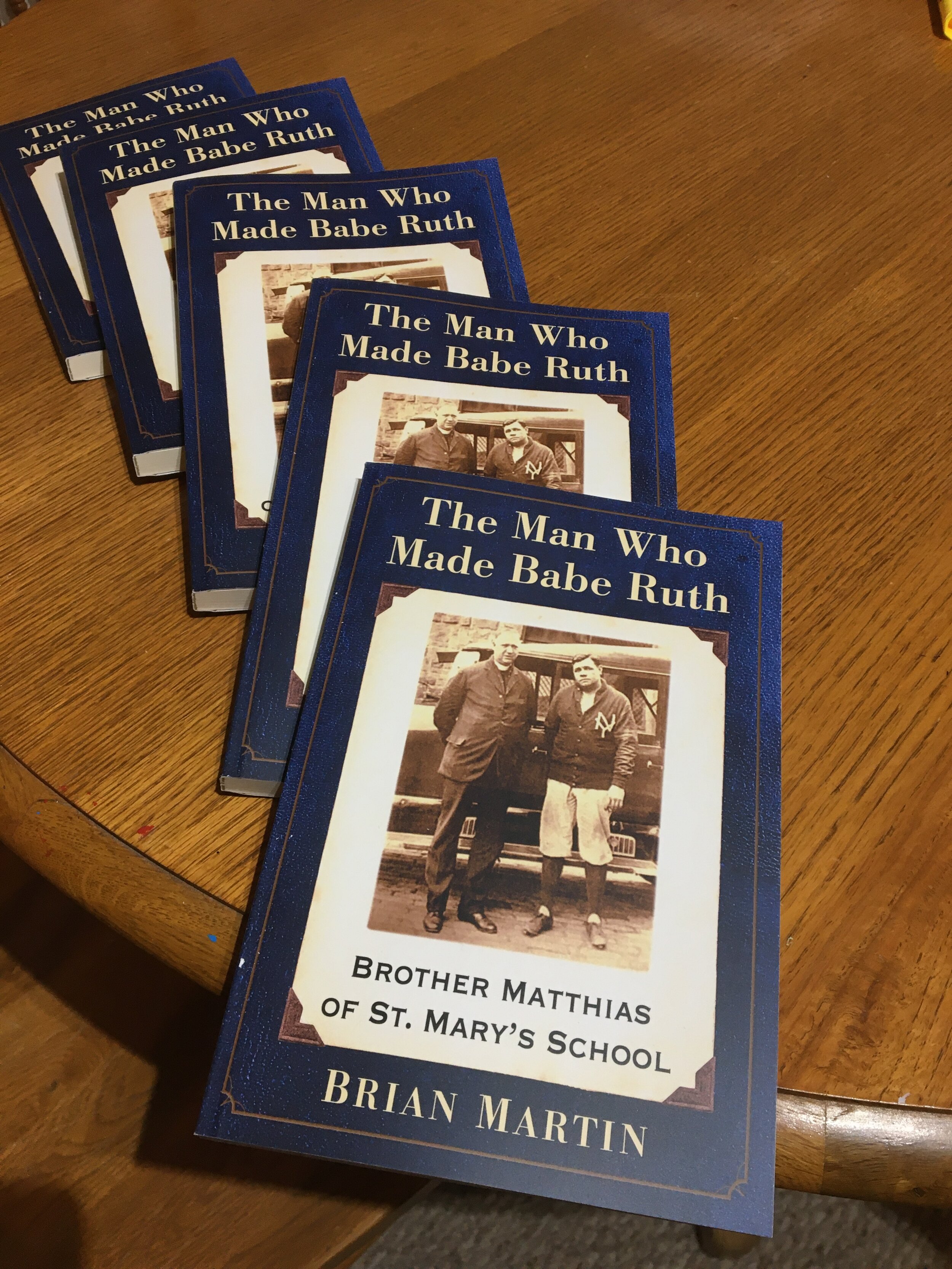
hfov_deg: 48.2
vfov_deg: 61.7
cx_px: 476
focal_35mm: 29
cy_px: 634
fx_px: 1063
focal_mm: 4.15
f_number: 2.2
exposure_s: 1/30
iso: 64
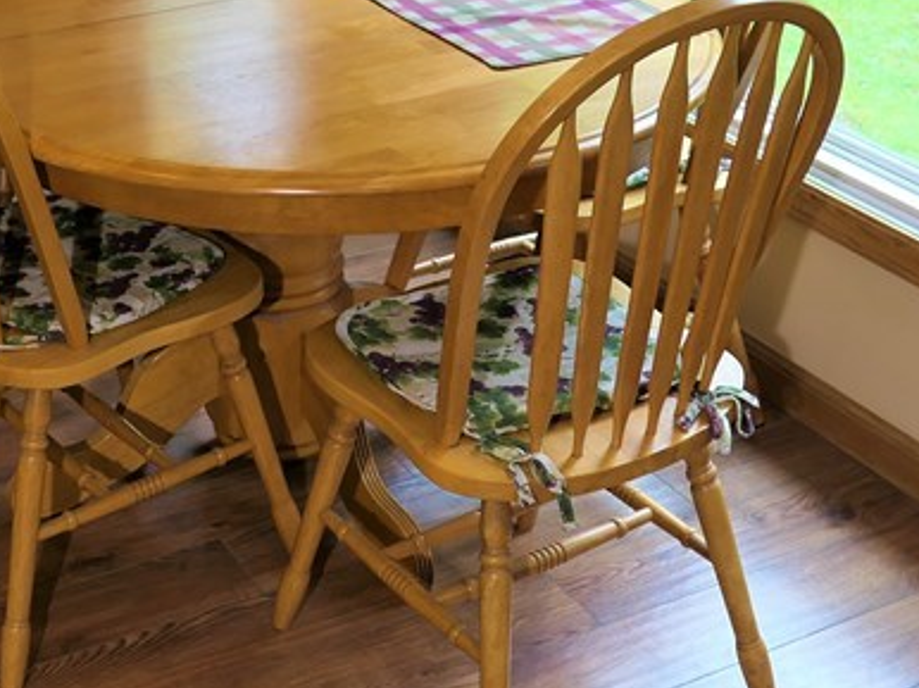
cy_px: 81
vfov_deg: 22.1
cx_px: 250
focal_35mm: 65
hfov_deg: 29.5
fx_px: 1725
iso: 125
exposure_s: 1/125
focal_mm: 8.8
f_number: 2
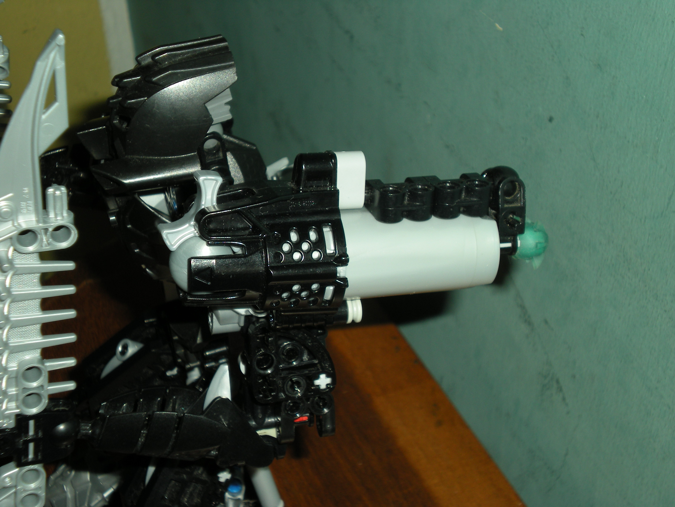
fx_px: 1443
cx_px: 338
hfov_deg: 26.3
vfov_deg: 19.9
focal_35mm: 74
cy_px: 254
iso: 64
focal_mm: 12.3
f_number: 4.6
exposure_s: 1/125
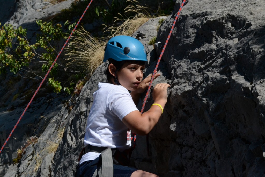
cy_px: 88
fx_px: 607
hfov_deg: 24.6
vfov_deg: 16.6
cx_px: 132
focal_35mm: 82
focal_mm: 55
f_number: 18
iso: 1600
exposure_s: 1/1250
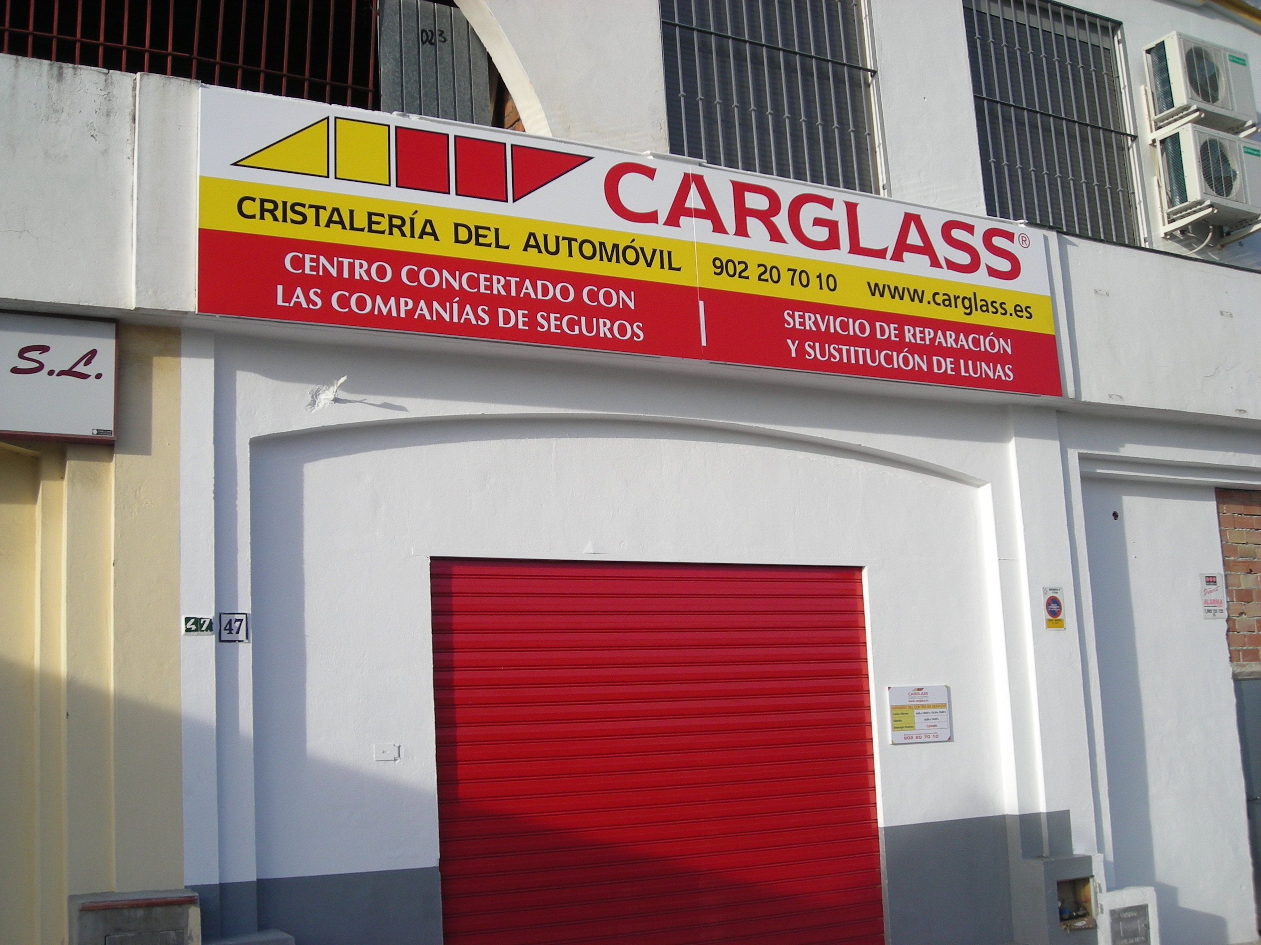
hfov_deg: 45.8
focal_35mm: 41
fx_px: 1494
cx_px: 630
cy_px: 472
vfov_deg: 35.1
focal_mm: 6.8
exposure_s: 1/188
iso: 70
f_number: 6.6
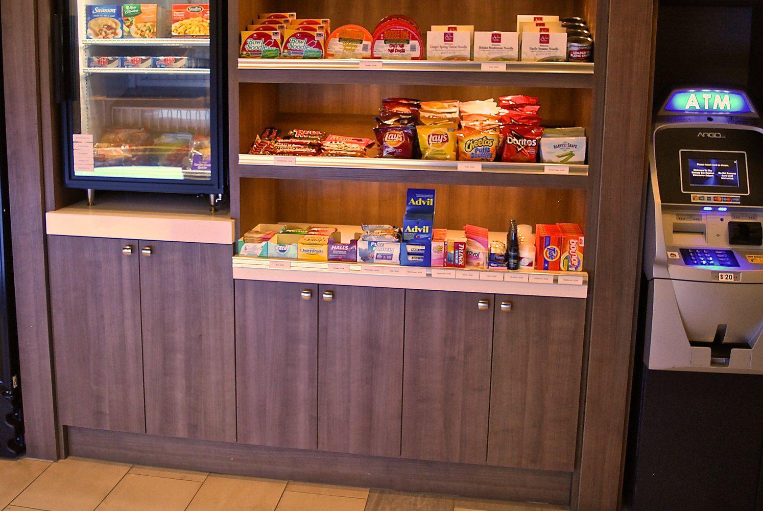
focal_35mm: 37
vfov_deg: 35.8
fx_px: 785
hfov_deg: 51.7
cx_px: 341
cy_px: 193
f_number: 3.5
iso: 720
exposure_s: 1/30
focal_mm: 18
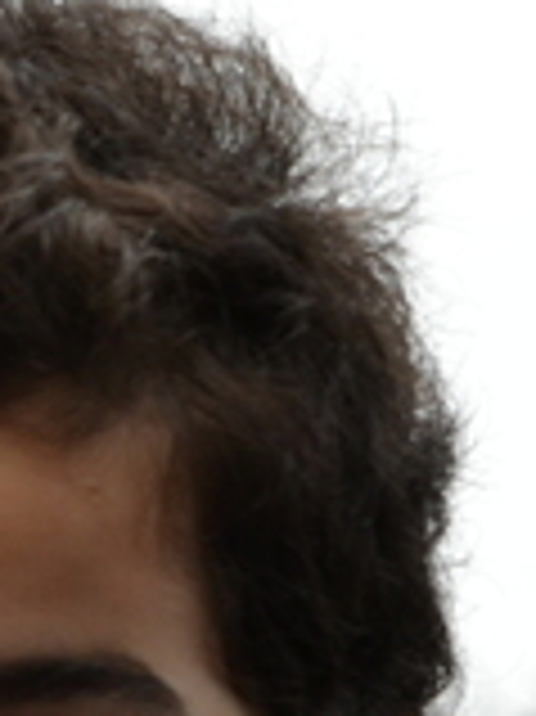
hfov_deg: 3.7
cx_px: -833
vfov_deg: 5.0
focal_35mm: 398
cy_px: 835
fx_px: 8237
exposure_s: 1/80
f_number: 11
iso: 400
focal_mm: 55
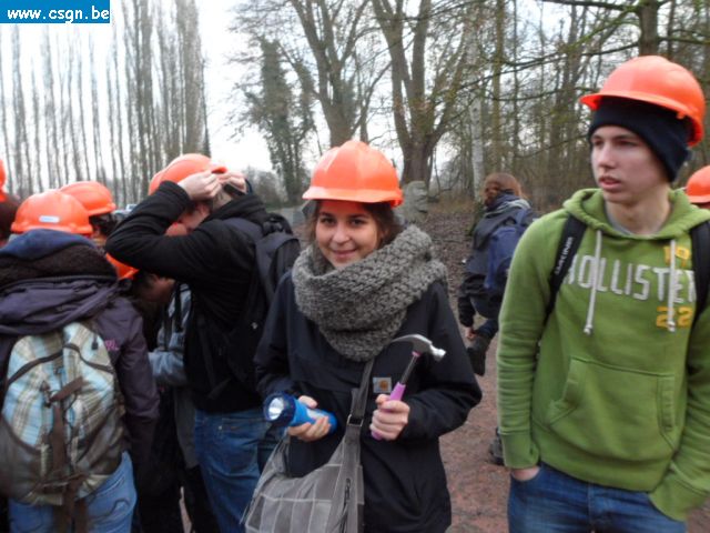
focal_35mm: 27
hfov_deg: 65.3
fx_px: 554
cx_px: 355
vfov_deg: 51.4
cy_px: 266
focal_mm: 4.9
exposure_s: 1/45
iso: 200
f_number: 3.5
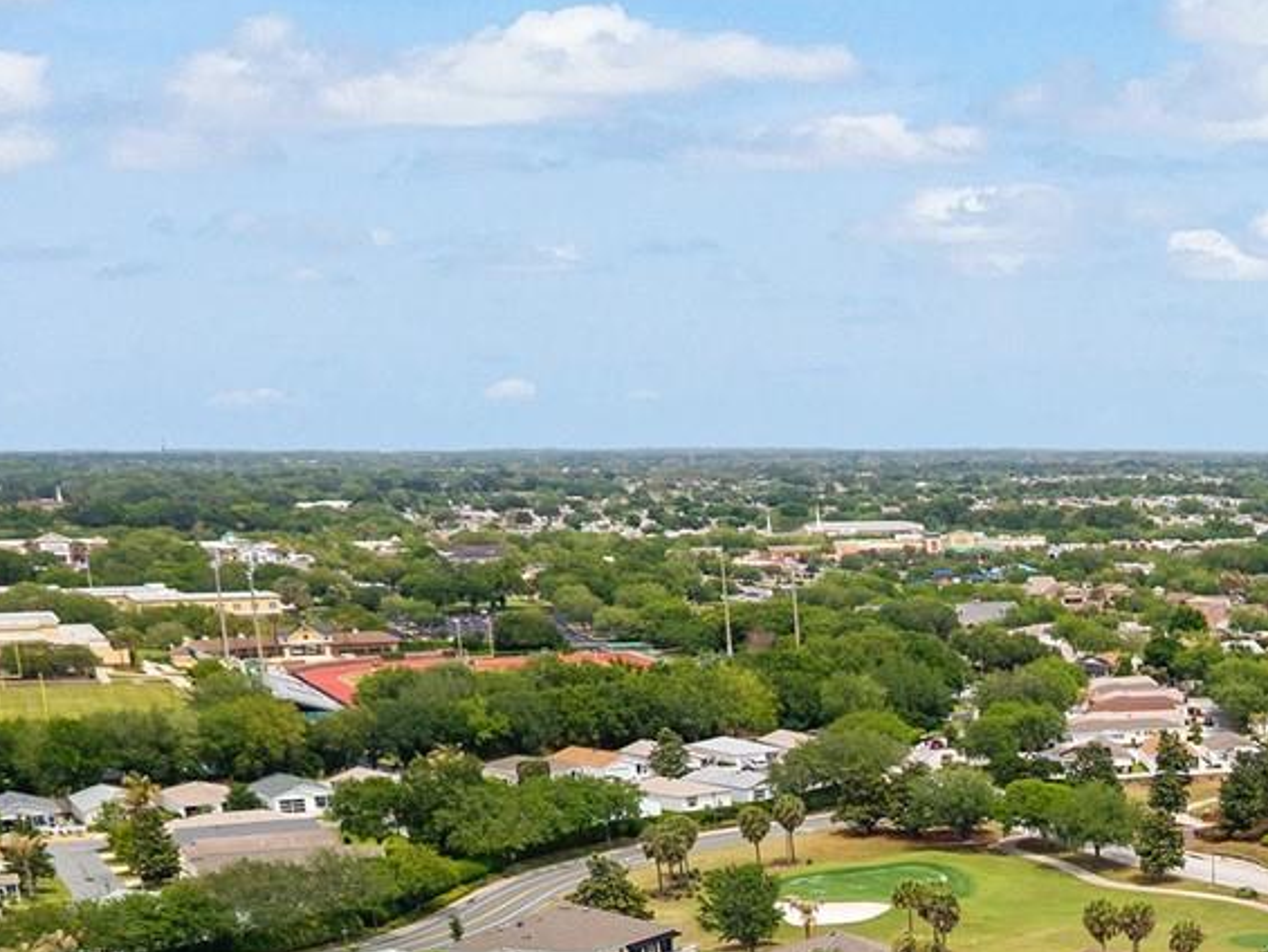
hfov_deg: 25.8
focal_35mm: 68
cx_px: 1490
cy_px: 1089
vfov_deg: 20.5
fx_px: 2491
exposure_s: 1/400
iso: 100
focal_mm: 8.67
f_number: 1.8
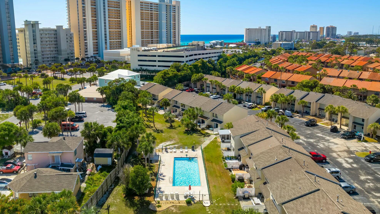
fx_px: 272
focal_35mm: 27
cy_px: 85
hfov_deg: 69.8
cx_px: 185
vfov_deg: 42.7
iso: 120
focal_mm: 12.3
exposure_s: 1/1000
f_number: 2.8
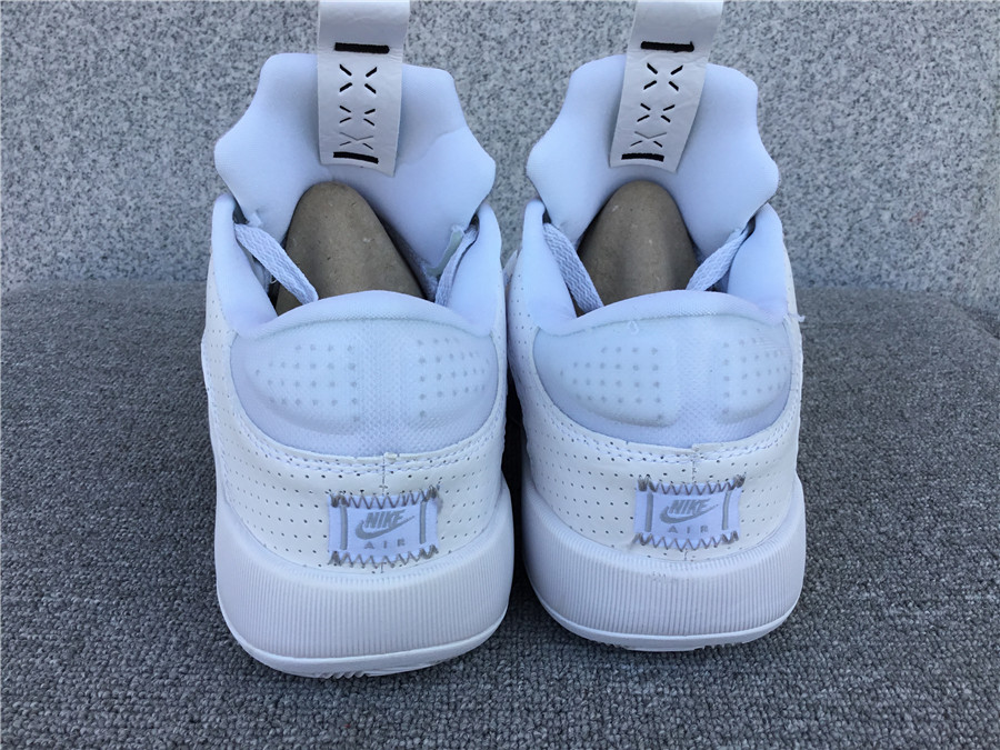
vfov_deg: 45.4
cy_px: 375
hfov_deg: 58.4
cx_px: 500
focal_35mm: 31
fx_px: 896
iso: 25
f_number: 2.4
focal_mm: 3.3
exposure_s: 1/254
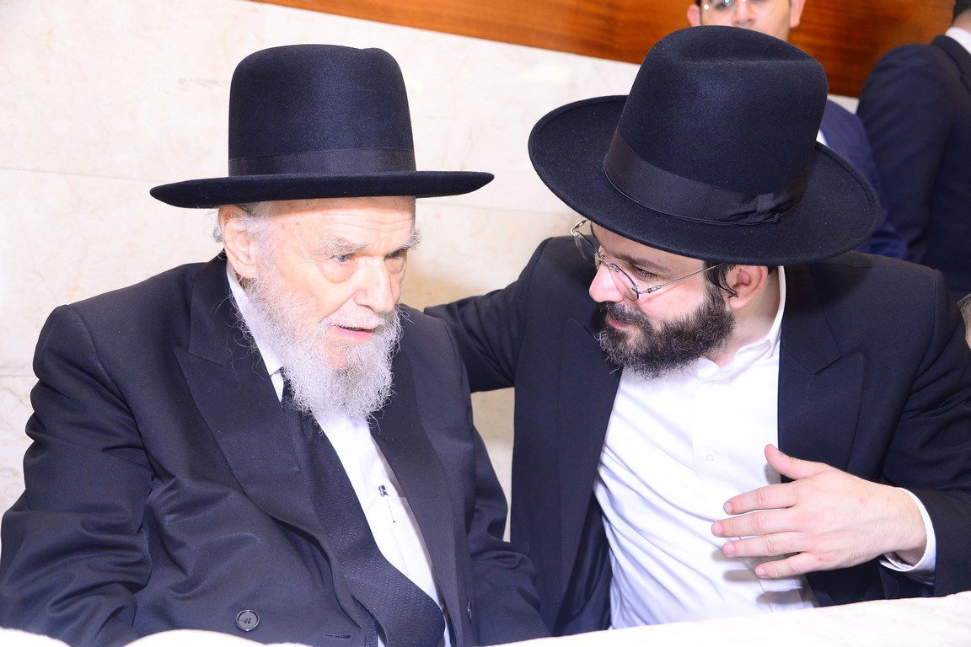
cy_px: 324
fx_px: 1133
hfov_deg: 46.4
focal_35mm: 42
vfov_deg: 31.9
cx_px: 486
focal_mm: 42
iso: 2000
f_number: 5
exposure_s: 1/160
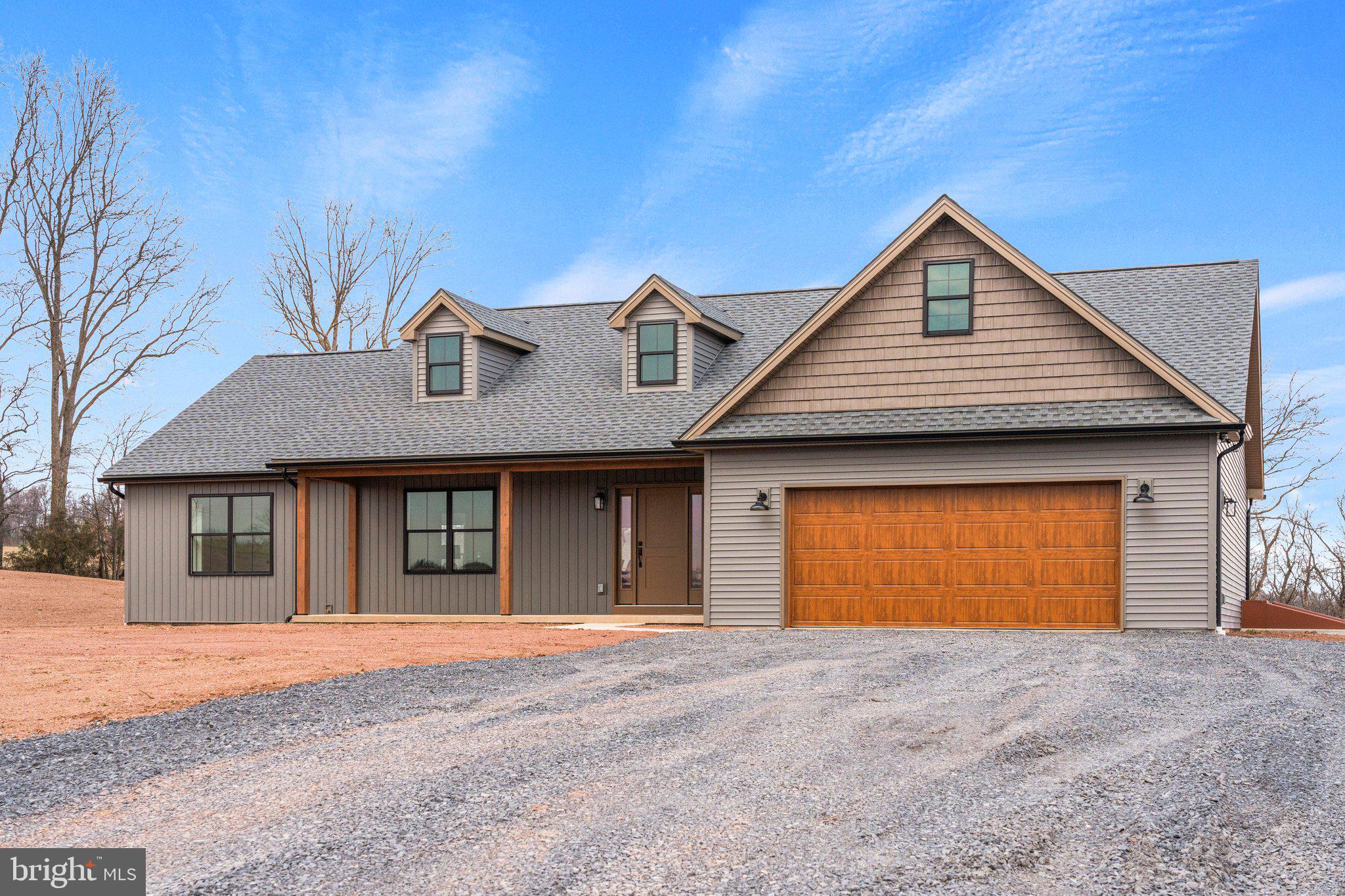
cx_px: 672
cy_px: 448
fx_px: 1606
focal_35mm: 43
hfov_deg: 45.4
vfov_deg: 31.2
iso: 640
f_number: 8
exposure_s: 1/800
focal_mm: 43
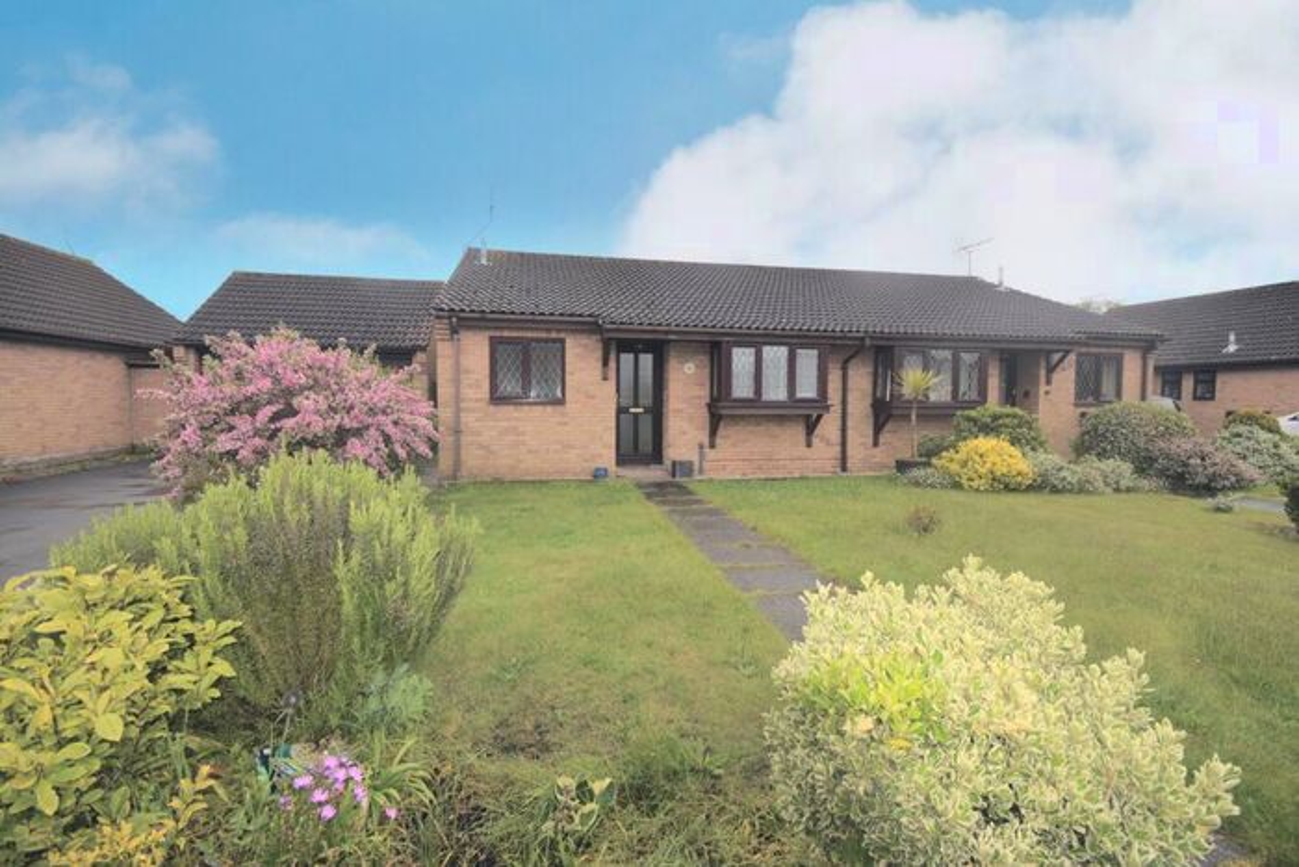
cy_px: 434
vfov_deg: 77.4
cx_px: 650
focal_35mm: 15
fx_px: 541
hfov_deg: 100.4
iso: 100
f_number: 6.3
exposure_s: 1/160
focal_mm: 10
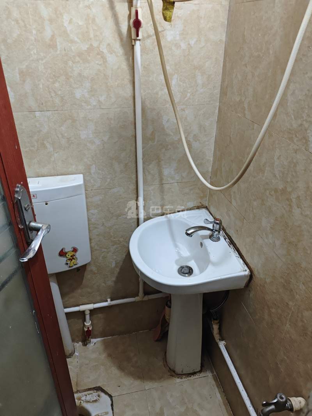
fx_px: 288
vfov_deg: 71.6
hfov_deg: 56.8
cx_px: 156
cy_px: 208
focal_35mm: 24
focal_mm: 5.84
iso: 400
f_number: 1.6
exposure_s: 1/50
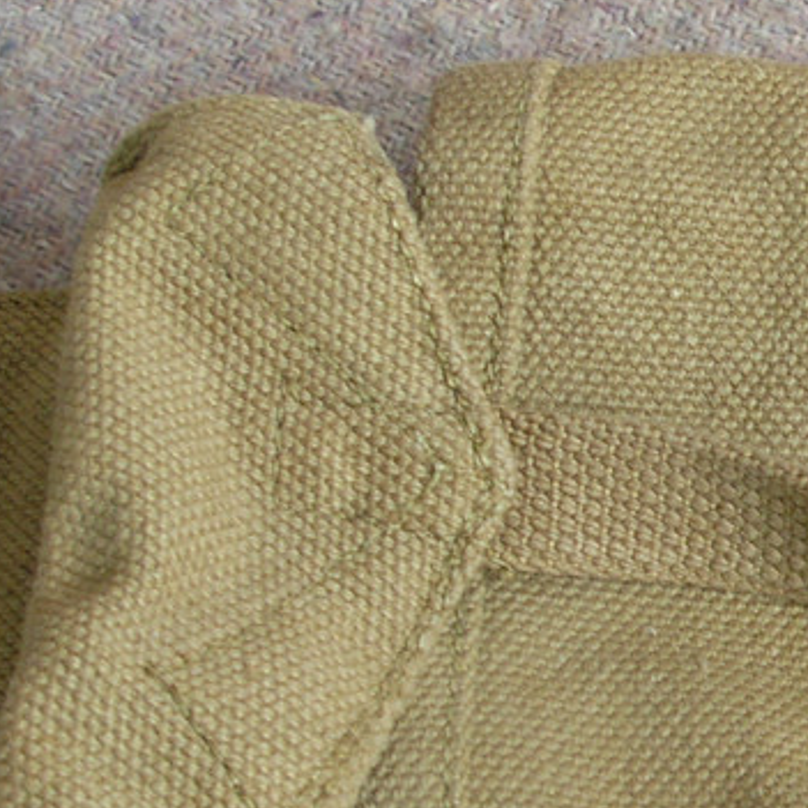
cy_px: 444
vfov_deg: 17.1
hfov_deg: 16.3
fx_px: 2694
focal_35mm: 102
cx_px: 977
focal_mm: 6.3
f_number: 2.9
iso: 122
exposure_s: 1/4
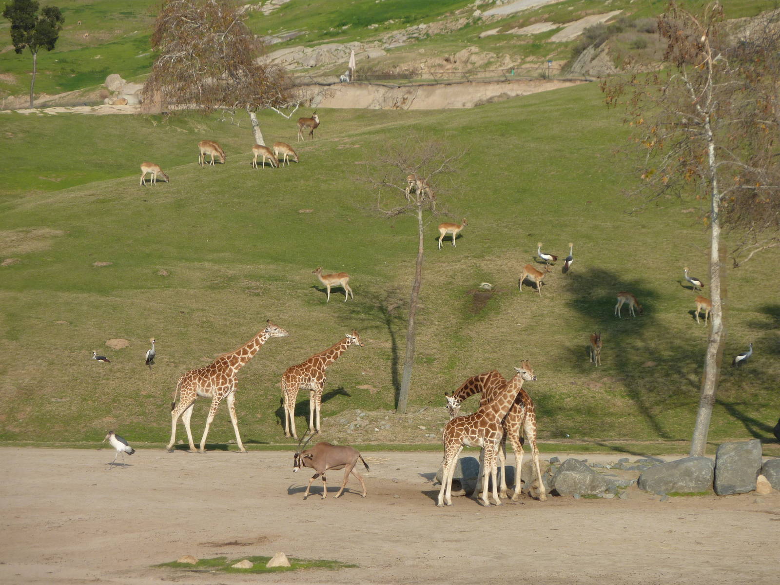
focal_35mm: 147
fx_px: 3312
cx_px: 390
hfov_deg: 13.4
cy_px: 292
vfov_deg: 10.1
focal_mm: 24.1
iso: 80
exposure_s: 1/500
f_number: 4.5
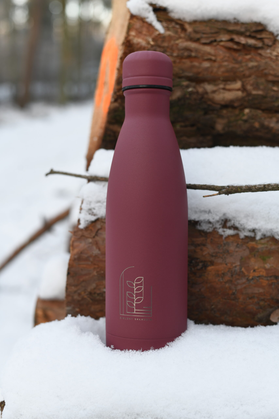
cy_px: 210
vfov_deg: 39.6
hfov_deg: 27.0
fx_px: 581
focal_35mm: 50
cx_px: 140
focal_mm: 50
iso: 200
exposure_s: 1/80
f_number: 5
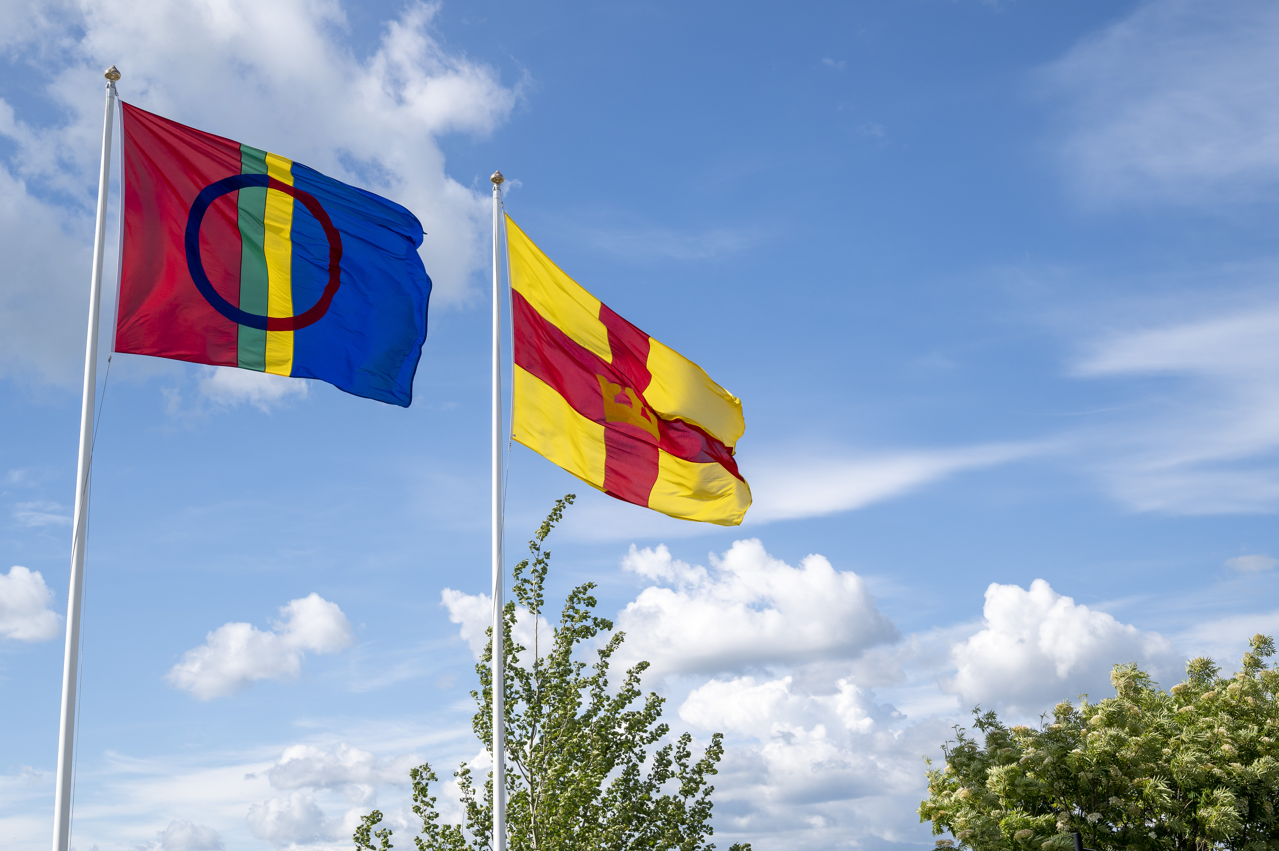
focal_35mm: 49
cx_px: 601
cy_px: 386
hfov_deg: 40.4
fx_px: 1740
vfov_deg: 27.5
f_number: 6.7
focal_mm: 42
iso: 200
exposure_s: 1/750
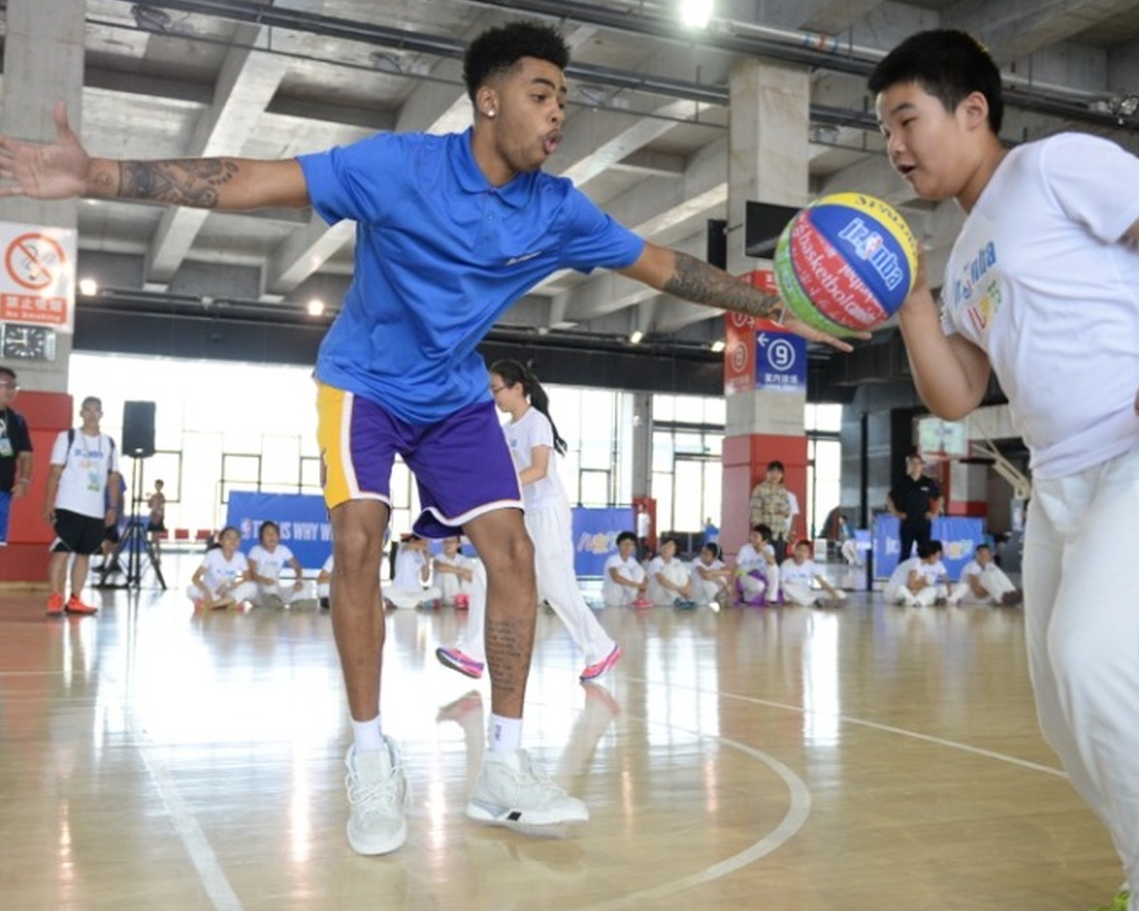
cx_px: 555
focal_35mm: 39
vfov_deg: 38.2
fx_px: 1314
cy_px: 478
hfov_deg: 46.9
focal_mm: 29
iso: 2000
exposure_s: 1/640
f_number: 2.8
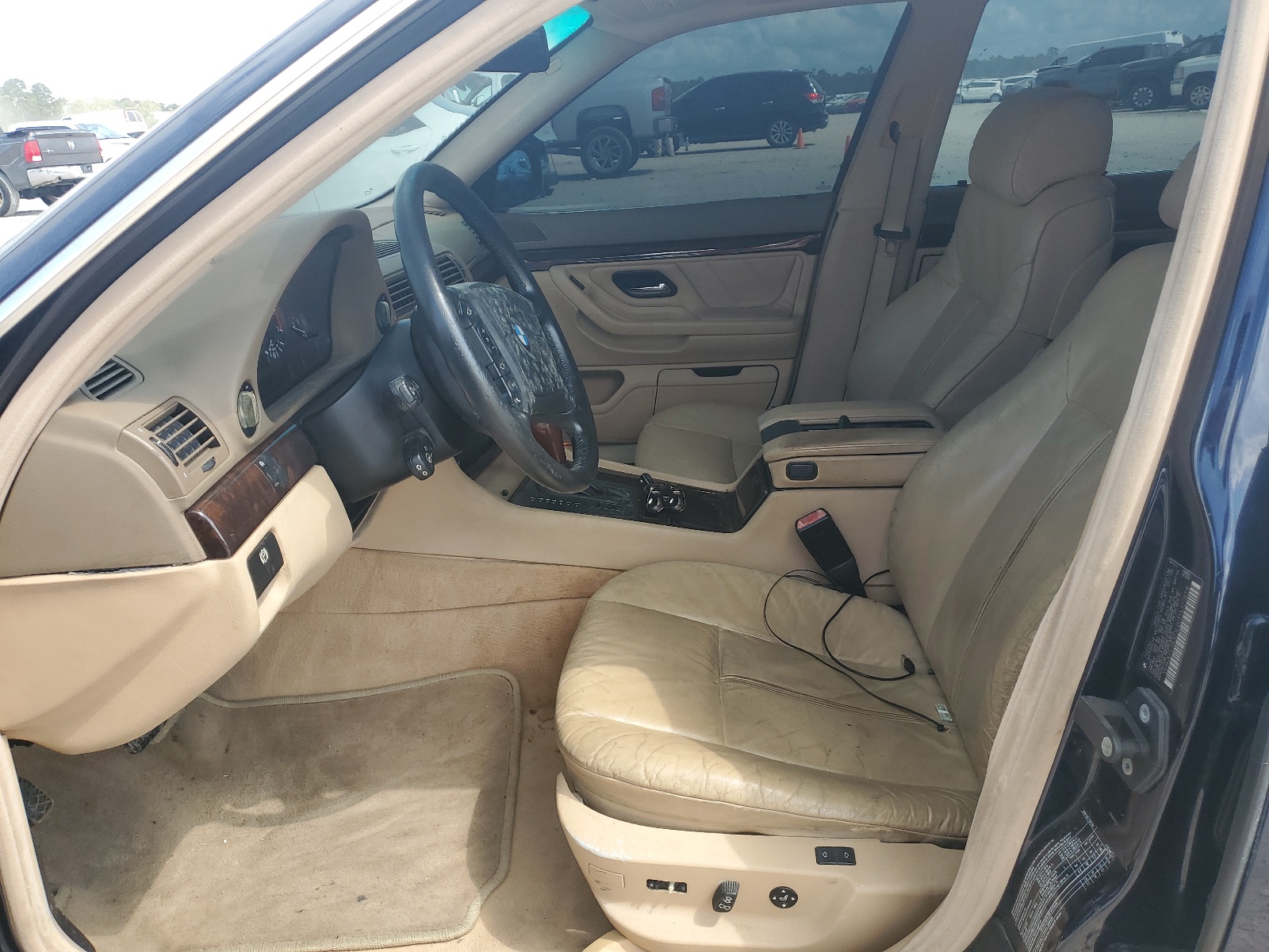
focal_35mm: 26
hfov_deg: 67.3
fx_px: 953
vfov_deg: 53.1
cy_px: 476
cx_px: 634
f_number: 1.5
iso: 50
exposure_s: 1/588
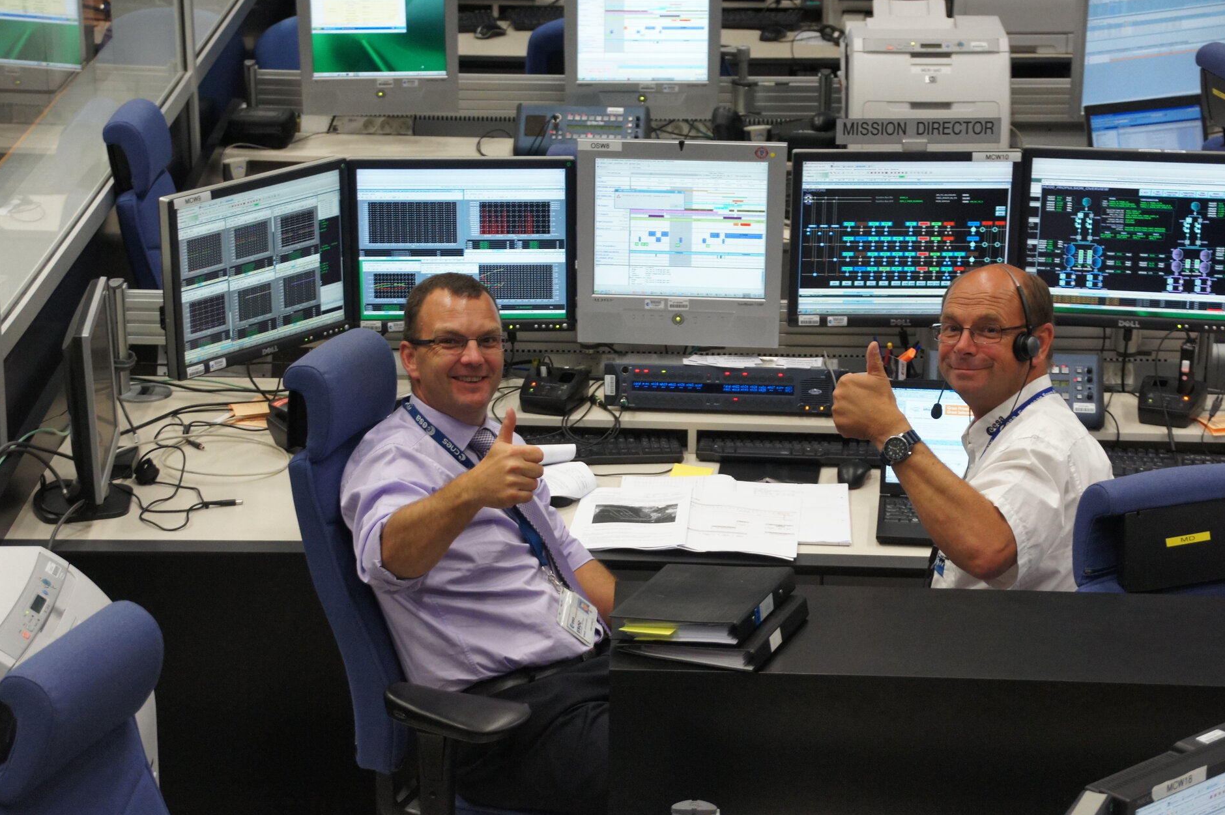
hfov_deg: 21.5
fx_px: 3231
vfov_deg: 14.4
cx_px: 623
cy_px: 403
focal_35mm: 95
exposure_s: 1/30
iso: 1600
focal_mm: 62
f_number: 5.6
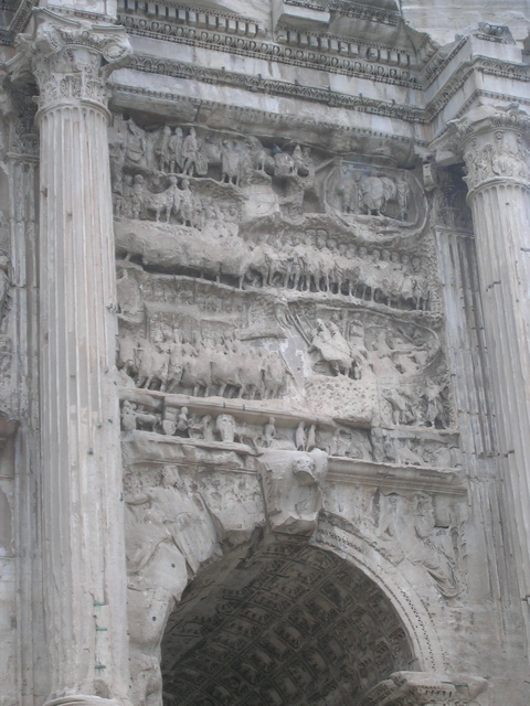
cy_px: 353
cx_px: 265
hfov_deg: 14.1
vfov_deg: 18.7
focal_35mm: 105
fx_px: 2144
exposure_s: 1/139
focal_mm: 16.2
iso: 50
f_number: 4.9
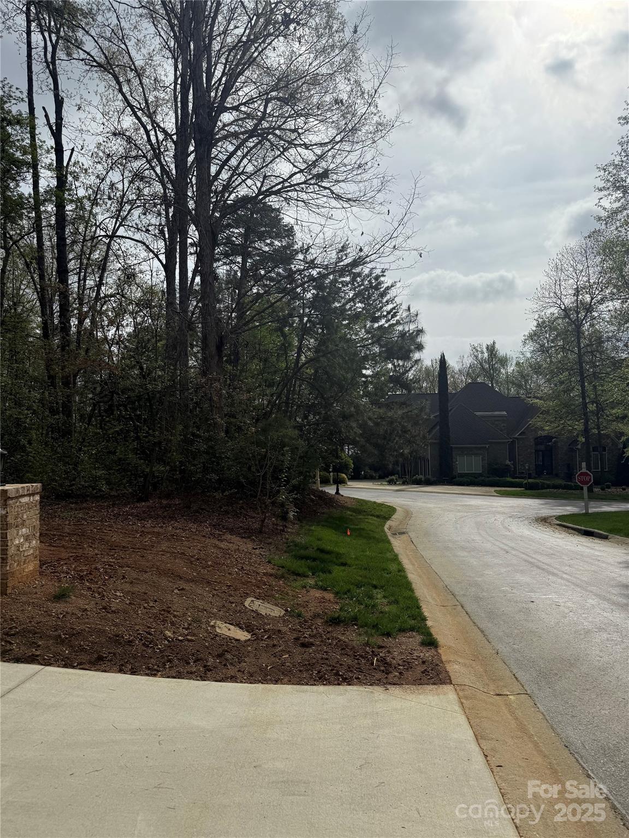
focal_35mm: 24
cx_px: 314
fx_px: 581
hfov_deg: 56.8
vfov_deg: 71.6
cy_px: 419
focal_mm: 6.76
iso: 80
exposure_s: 1/14286
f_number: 1.78
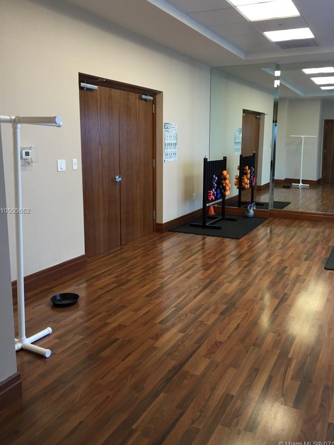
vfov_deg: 58.3
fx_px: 399
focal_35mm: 31
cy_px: 211
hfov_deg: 45.4
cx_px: 174
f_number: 2.2
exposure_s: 1/30
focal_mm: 4.15
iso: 50
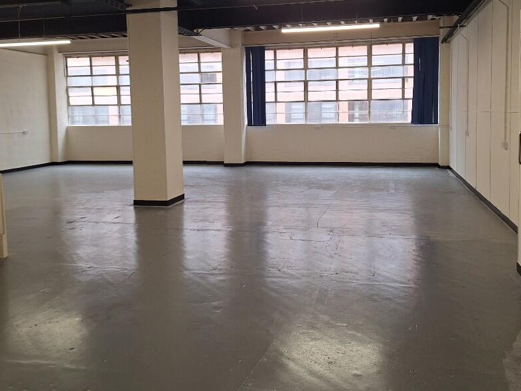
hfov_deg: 59.9
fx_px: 452
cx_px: 282
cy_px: 138
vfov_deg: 46.2
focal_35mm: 30
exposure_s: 1/120
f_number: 1.8
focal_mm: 5.54
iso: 50
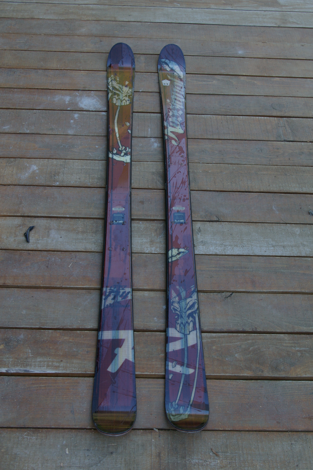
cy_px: 235
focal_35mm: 46
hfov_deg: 28.9
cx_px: 156
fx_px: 608
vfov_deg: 42.4
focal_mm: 31
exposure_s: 1/125
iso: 400
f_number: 7.1
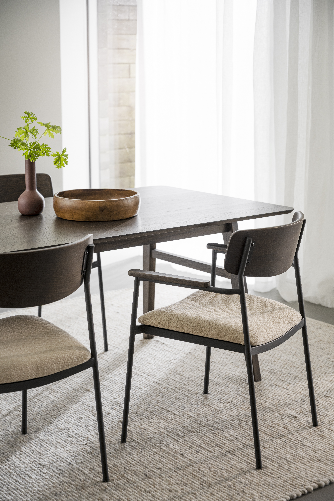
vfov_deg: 32.4
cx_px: 167
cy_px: 250
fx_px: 863
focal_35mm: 62
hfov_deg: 21.9
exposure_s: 1/10
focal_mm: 62
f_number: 4
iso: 160
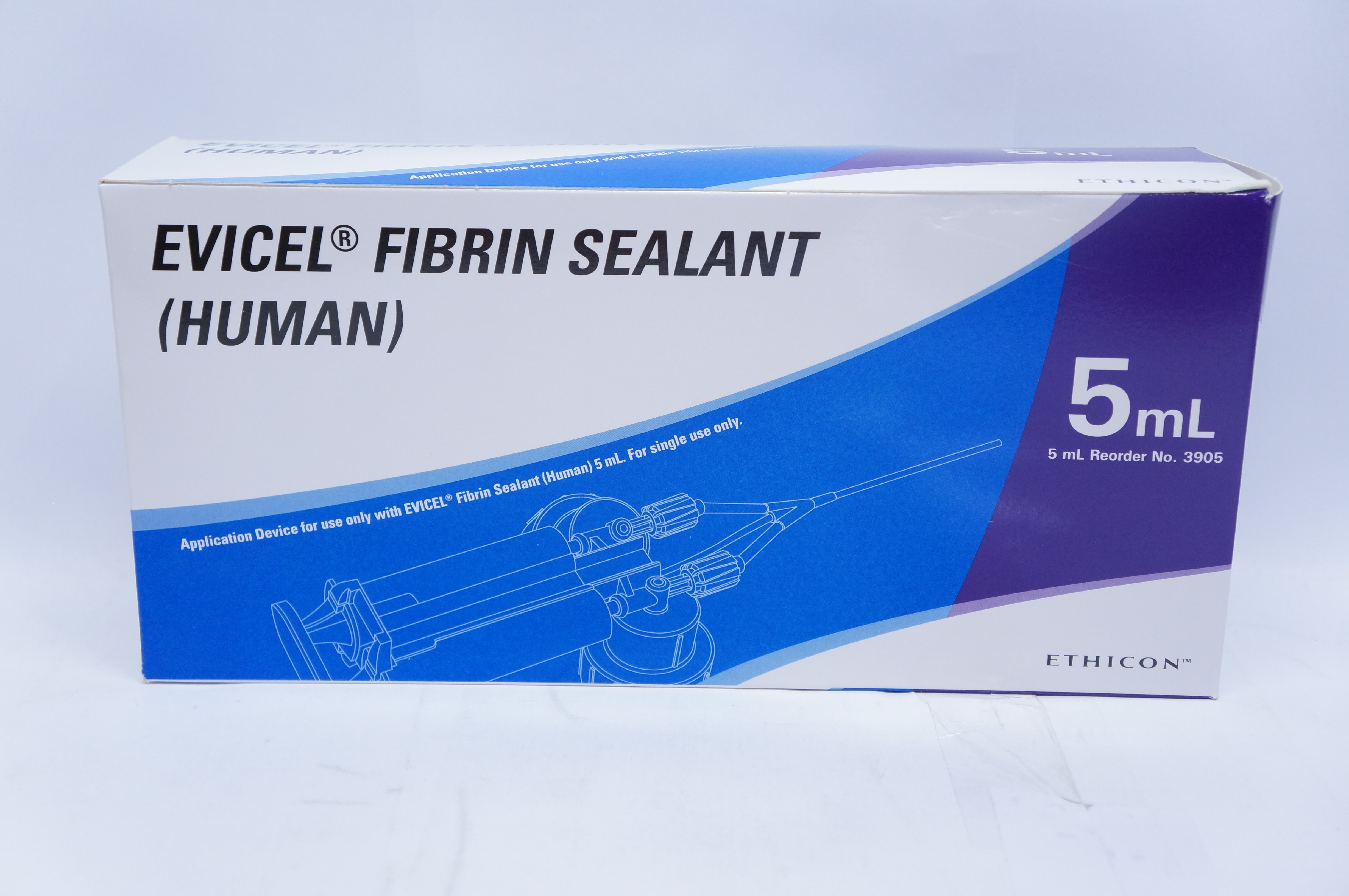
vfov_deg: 28.0
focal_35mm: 48
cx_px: 674
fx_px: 1797
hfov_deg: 41.2
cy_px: 448
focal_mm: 32
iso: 800
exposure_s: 1/125
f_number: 4
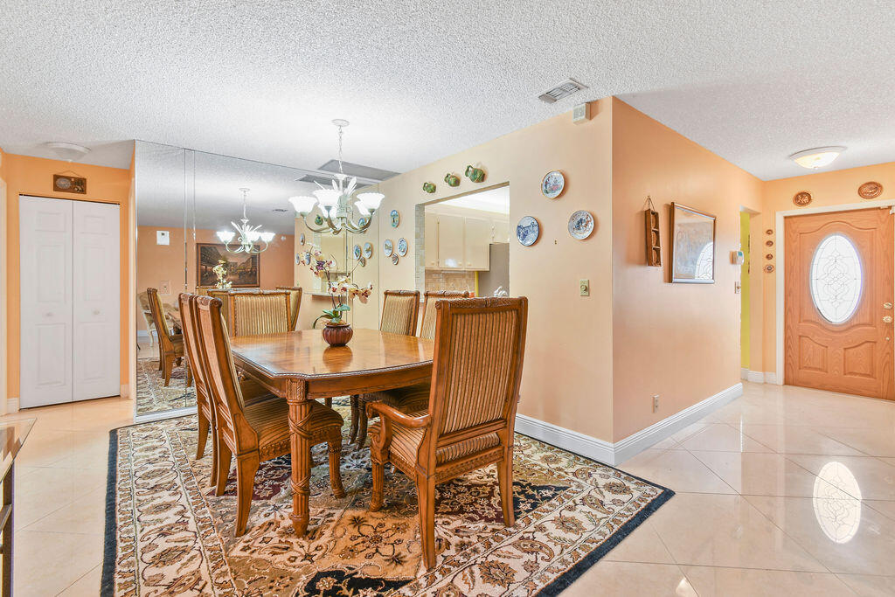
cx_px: 448
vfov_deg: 77.3
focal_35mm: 15
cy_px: 298
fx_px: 373
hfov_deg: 100.4
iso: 100
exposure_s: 4
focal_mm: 10
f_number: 11
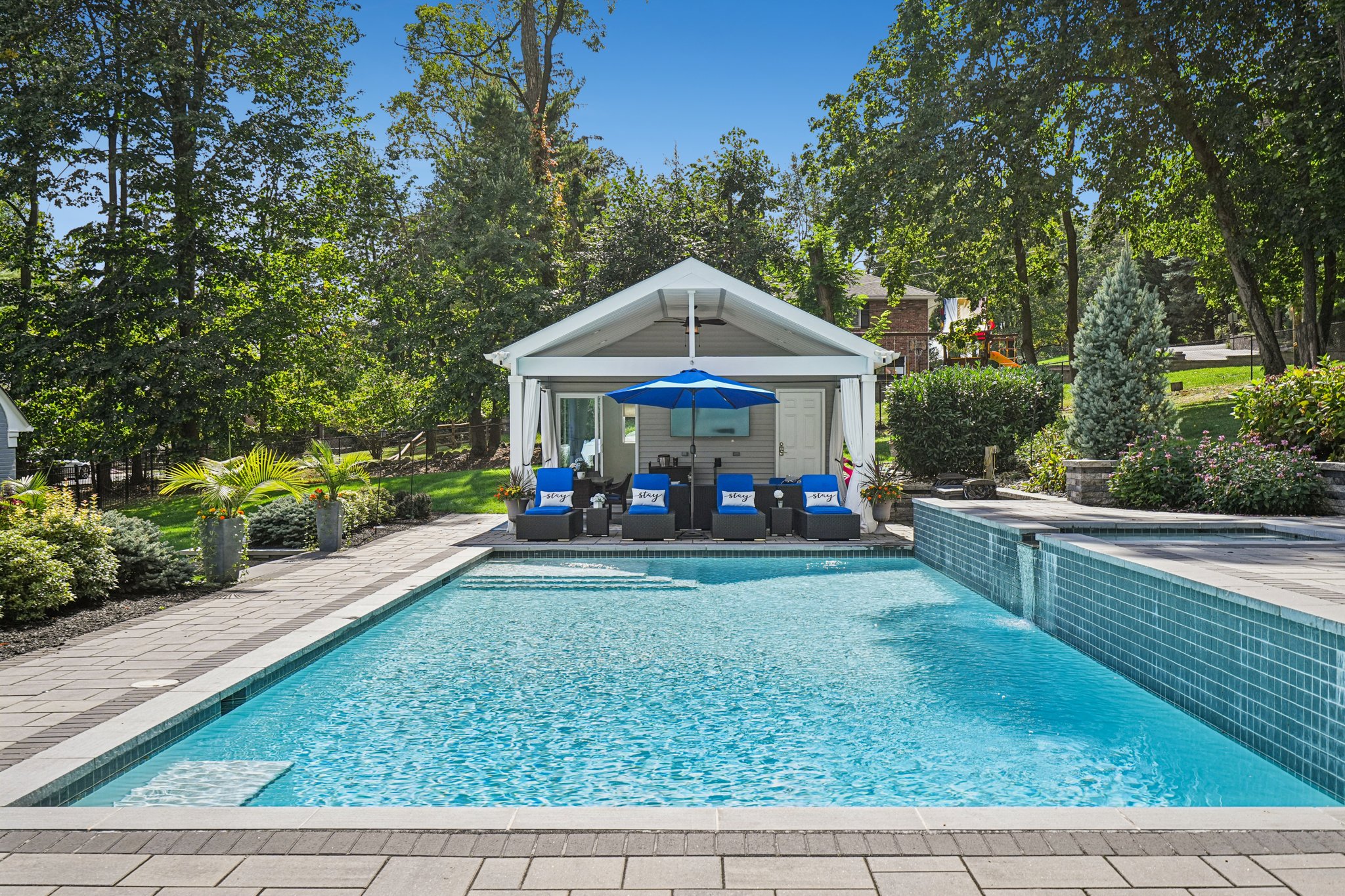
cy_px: 448
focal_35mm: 35
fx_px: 1307
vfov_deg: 37.8
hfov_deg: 54.4
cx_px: 672
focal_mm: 35
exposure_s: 1/500
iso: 400
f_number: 8
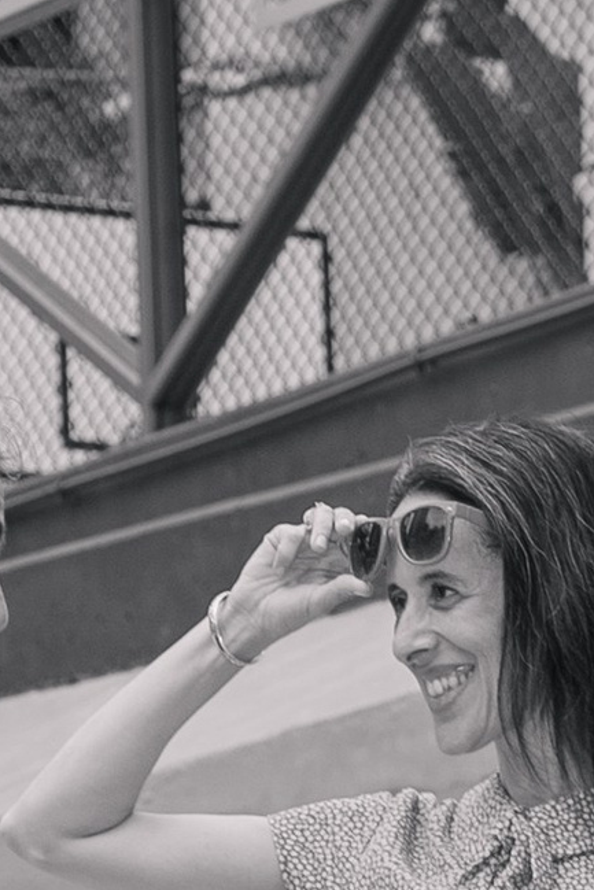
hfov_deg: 3.4
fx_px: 10092
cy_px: 1001
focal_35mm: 408
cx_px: 95
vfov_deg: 5.0
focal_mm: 46
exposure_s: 1/250
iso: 100
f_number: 5
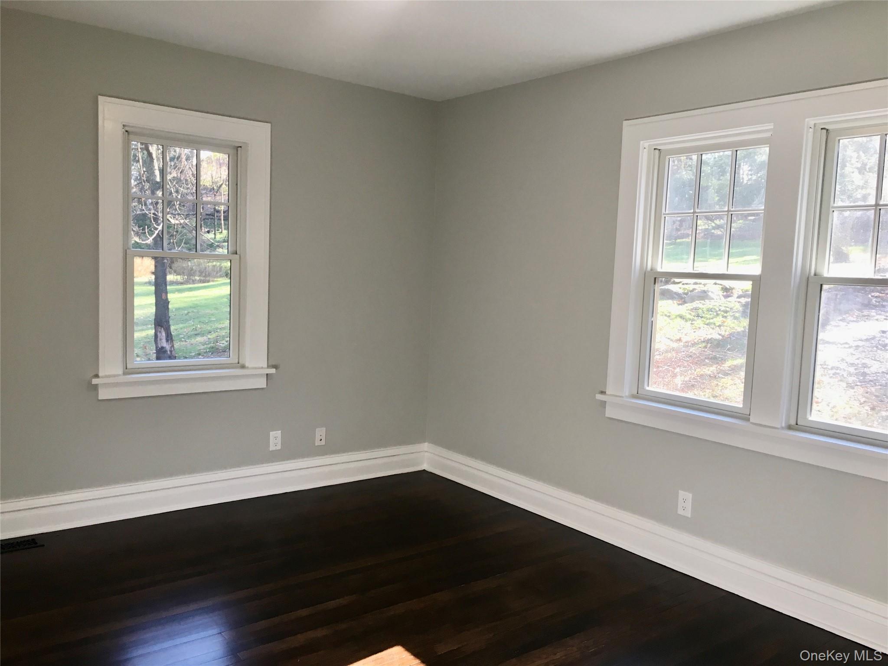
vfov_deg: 48.2
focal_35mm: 29
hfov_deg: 61.7
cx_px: 444
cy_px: 333
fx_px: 744
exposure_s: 1/40
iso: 25
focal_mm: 4.15
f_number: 2.2
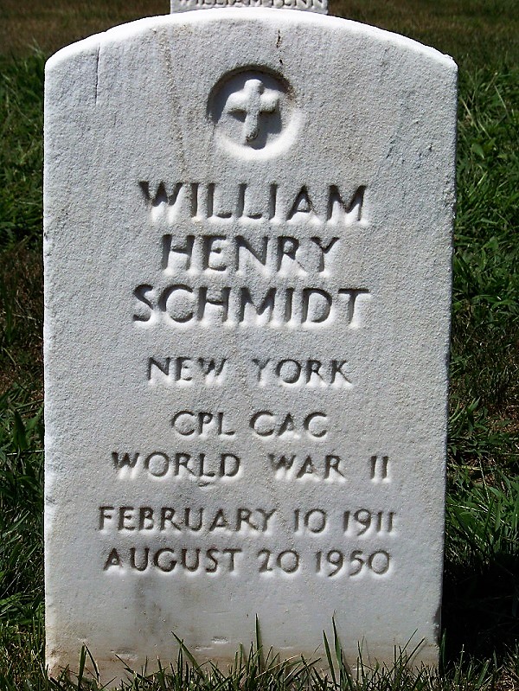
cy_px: 346
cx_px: 260
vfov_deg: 17.0
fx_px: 2317
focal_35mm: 116
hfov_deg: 12.8
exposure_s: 1/1000
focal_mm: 19.3
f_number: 6.3
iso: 71
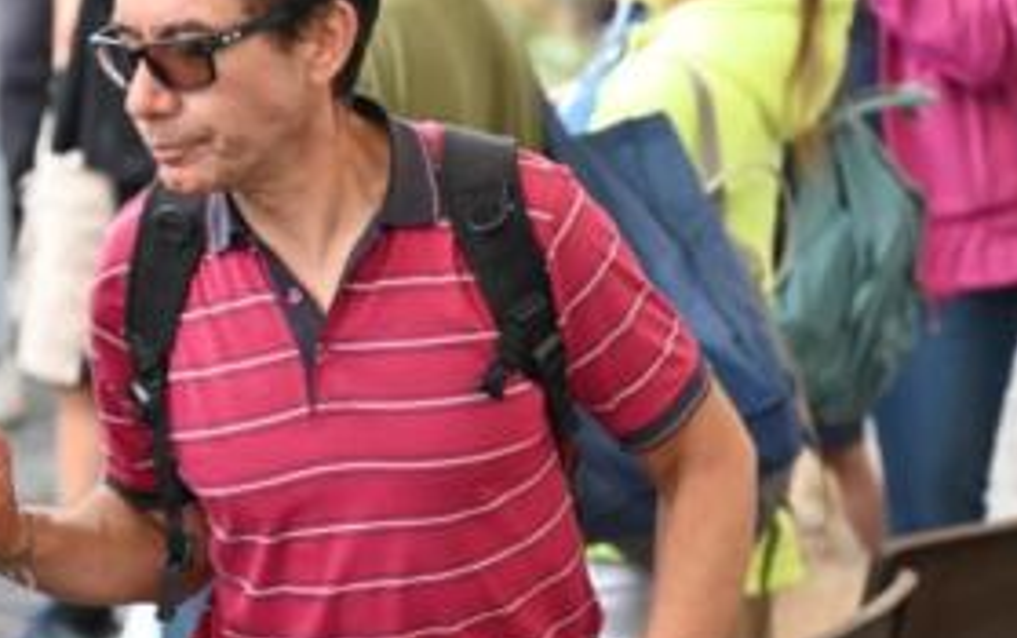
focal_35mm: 365
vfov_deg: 3.6
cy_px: 365
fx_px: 10127
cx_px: 248
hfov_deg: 5.7
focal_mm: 200
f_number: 6.3
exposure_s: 1/250
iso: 1100
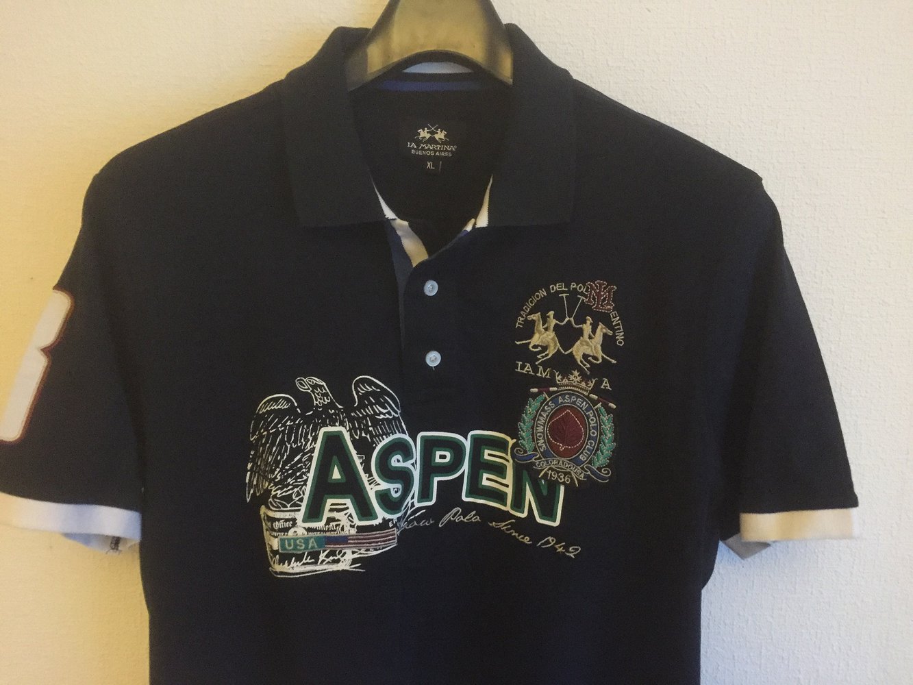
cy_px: 342
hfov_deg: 61.7
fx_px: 765
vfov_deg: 48.2
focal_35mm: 29
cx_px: 456
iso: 400
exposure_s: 1/17
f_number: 2.2
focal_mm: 4.15
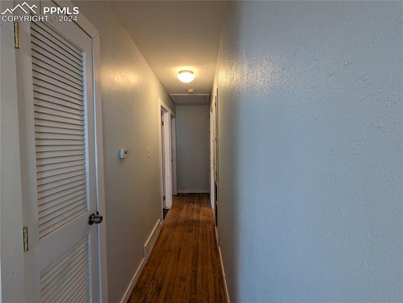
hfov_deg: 94.4
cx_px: 202
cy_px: 152
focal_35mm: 16
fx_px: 187
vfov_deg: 78.3
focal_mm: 2.35
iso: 140
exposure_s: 1/54.2
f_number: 2.2
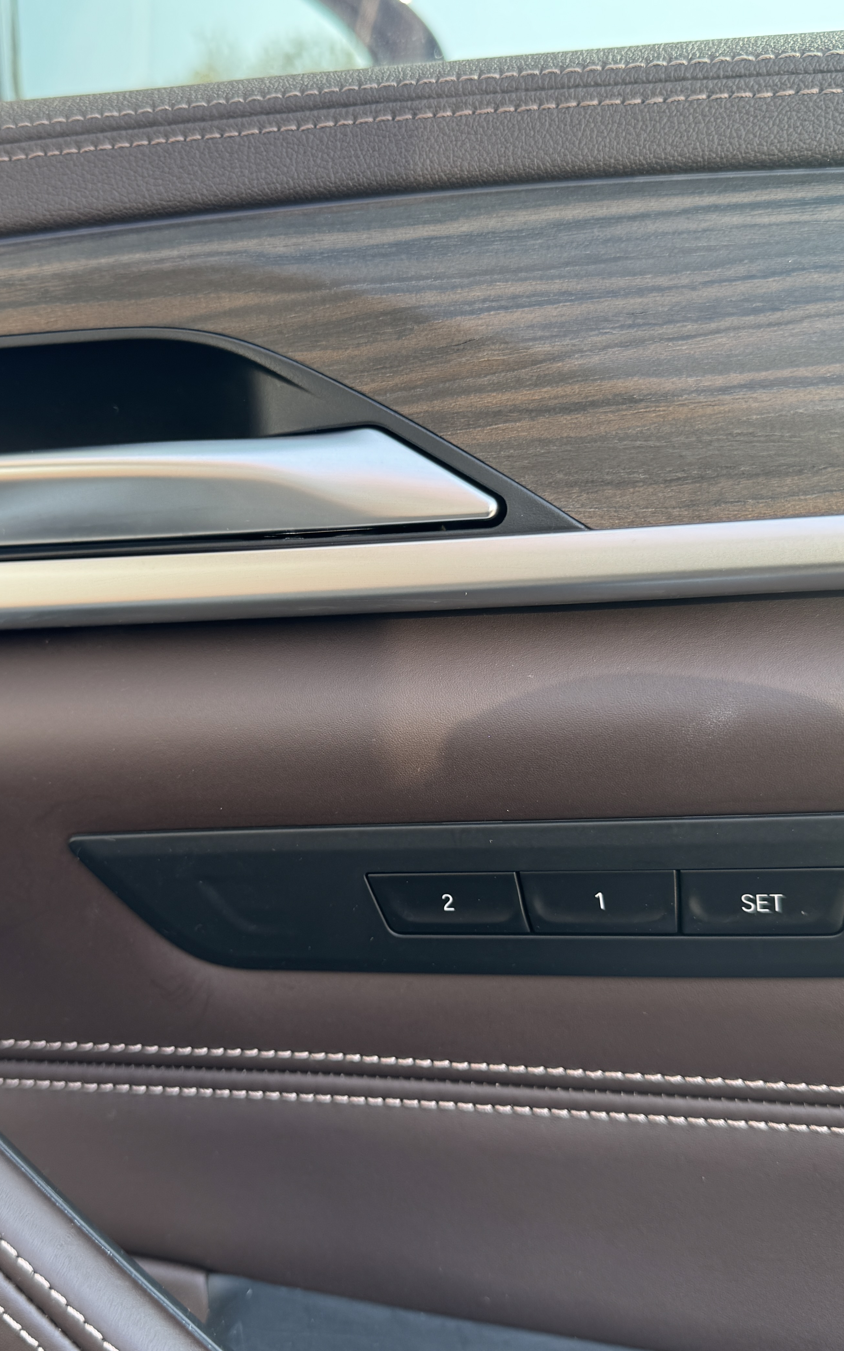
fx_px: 1288
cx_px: 308
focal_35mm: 35
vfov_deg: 55.3
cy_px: 682
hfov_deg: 36.0
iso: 64
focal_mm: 6.76
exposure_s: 1/153
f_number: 1.78
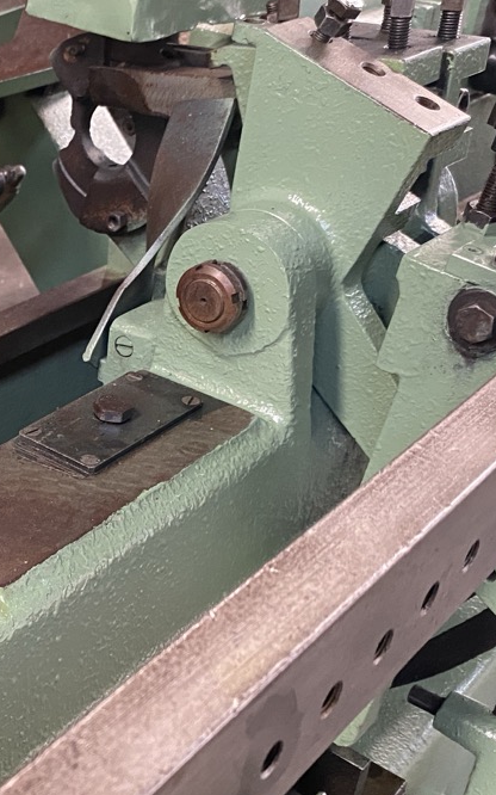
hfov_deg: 23.0
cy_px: 430
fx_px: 1147
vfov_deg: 38.2
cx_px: -46
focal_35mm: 53
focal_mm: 4.25
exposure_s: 1/40
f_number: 1.8
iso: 500
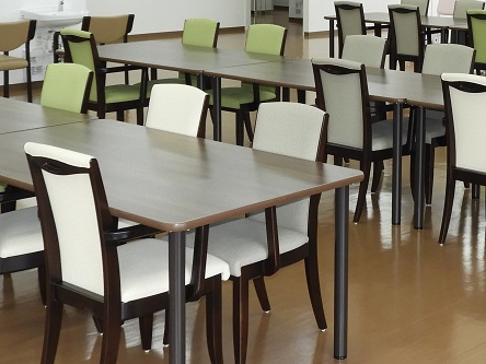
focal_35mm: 72
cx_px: 410
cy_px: 37
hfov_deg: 26.4
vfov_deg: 20.0
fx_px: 1011
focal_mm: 4.3
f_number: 3.3
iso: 140
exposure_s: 1/50
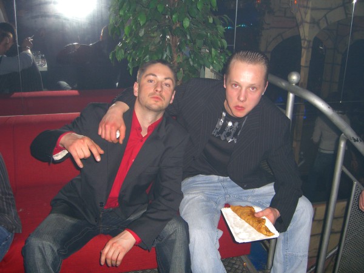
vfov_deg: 37.7
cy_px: 136
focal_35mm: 38
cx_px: 182
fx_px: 400
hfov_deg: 49.0
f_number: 2.8
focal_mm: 7.9
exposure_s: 1/60
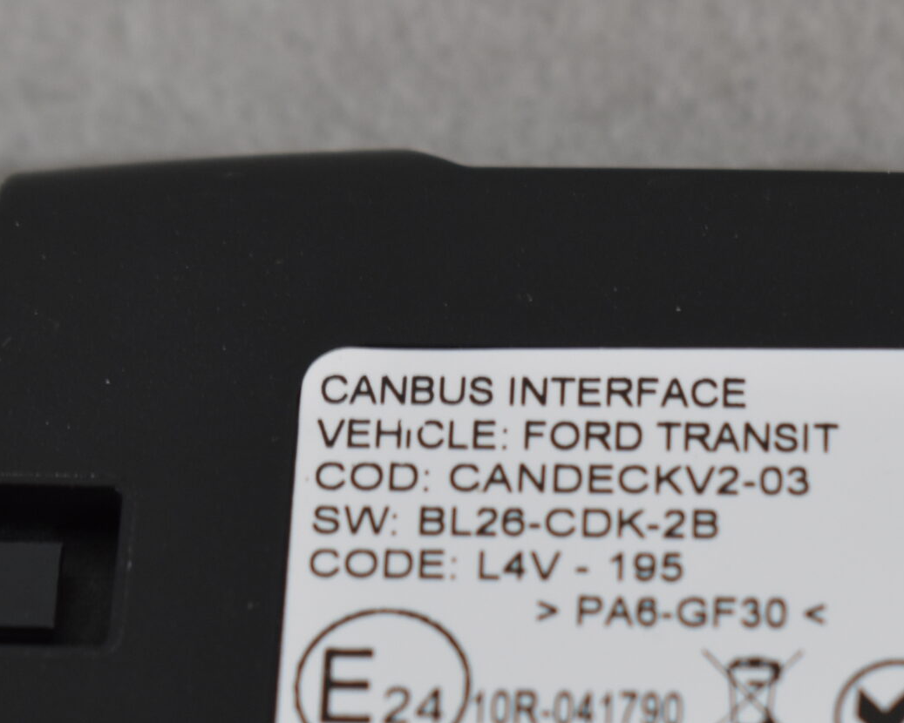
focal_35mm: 191
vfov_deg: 8.1
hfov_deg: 10.1
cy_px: 590
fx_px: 5115
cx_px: 624
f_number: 5.6
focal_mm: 55
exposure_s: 1/60
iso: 500
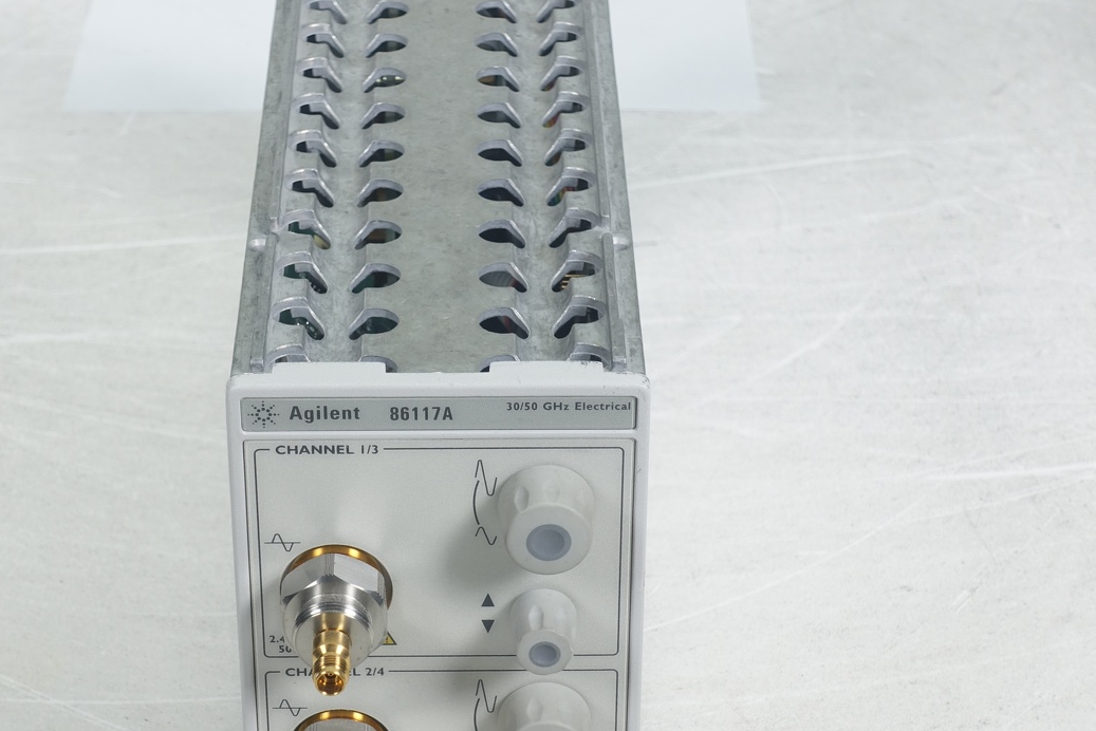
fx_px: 3289
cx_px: 445
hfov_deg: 18.9
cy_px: 419
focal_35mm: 108
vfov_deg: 12.7
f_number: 5.6
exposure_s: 1/80
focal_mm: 25.7
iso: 125
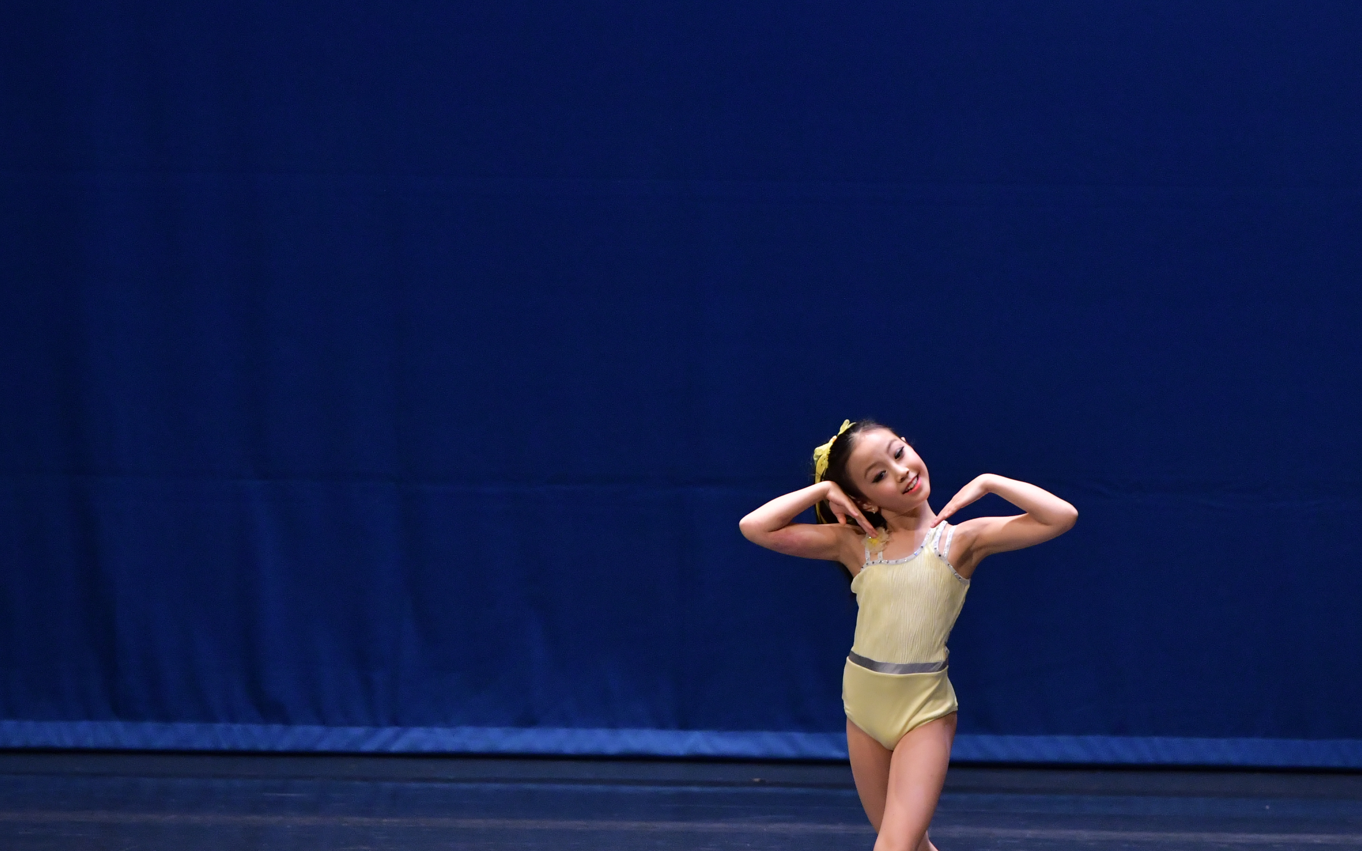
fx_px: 15776
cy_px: 486
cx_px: 839
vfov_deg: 3.1
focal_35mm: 425
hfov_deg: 4.9
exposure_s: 1/1250
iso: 1600
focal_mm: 200
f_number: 3.5
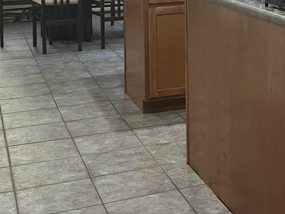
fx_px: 667
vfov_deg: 17.4
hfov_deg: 22.7
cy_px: -39
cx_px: 315
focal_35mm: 81
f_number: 1.6
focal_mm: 5.1
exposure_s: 1/60
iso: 200
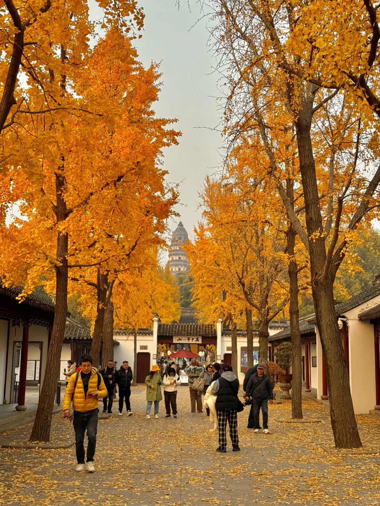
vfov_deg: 39.7
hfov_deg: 30.3
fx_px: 703
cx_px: 190
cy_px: 253
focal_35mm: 48
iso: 64
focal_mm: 6.76
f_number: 1.78
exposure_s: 1/414
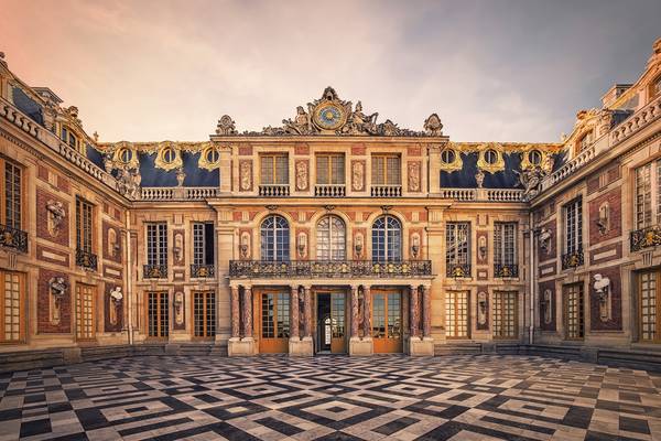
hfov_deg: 112.6
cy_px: 220
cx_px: 330
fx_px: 220
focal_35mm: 12
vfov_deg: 90.0
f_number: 5.6
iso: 64
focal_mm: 12
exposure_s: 1/125
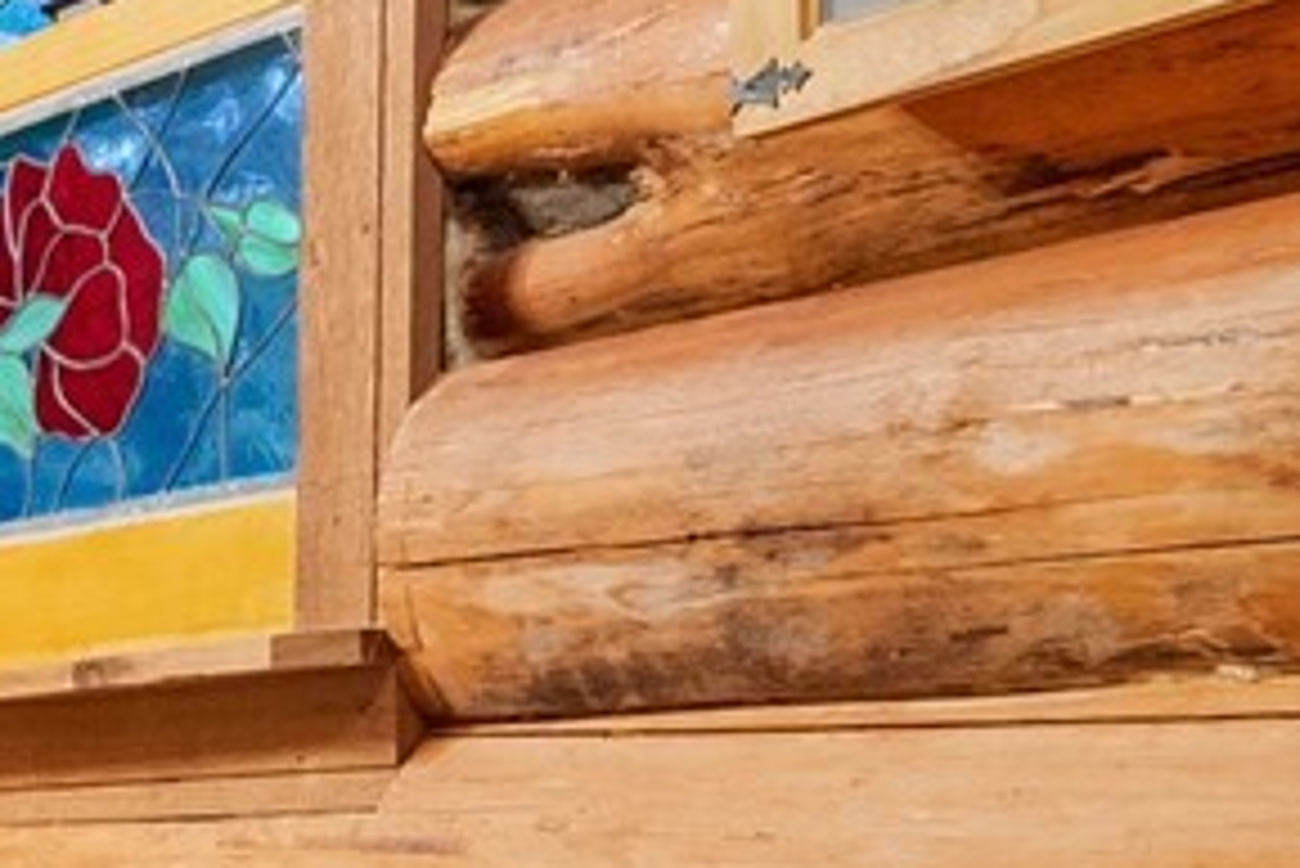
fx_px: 2962
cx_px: -1406
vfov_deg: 16.3
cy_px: 877
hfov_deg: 17.0
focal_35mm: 82
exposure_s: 1/15
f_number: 2.8
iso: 1000
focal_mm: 14
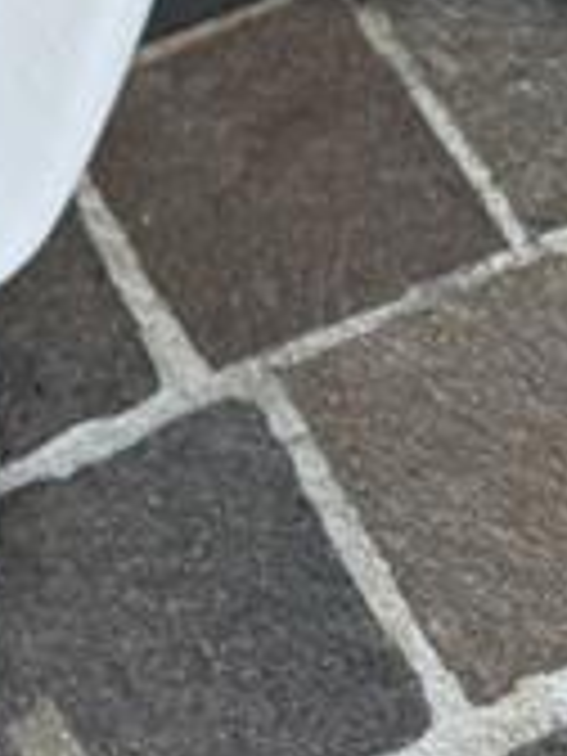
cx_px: -302
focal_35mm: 114
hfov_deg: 12.3
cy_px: -954
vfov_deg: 13.5
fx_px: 2490
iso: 80
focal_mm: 6.76
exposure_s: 1/632
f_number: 1.78
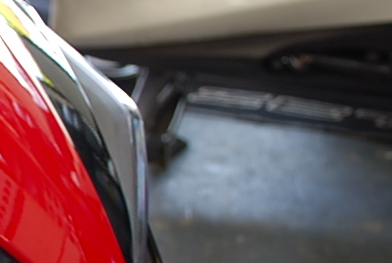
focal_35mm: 148
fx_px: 1615
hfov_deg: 12.2
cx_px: -396
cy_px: 193
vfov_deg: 9.3
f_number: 5
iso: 100
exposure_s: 1/6
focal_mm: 20
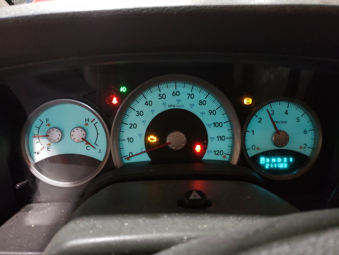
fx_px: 255
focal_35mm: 26
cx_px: 170
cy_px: 128
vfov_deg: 53.1
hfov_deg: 67.3
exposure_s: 1/24
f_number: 1.5
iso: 478
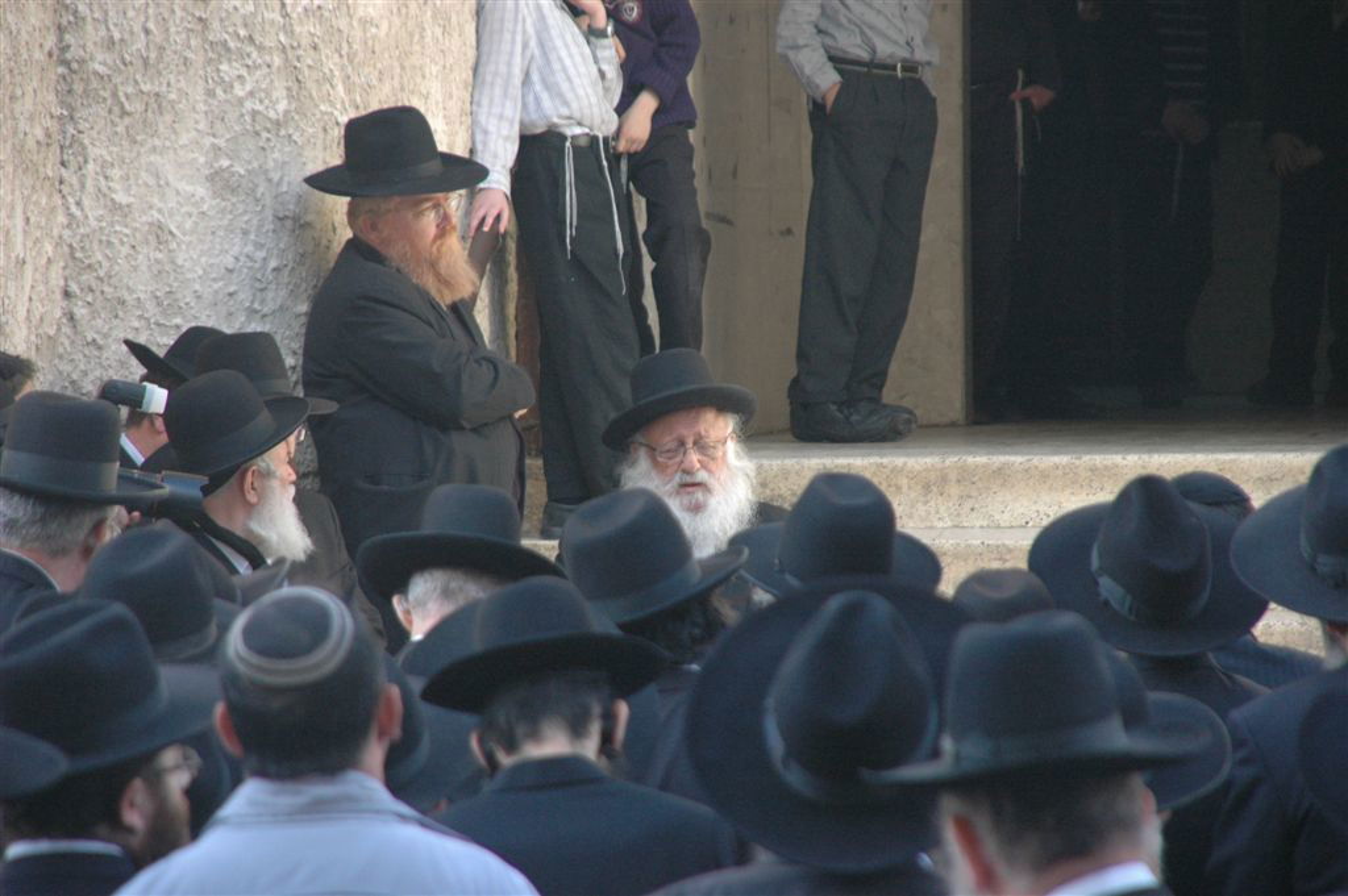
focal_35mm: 262
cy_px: 448
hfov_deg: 7.9
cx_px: 674
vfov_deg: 5.2
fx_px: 9821
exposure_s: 1/200
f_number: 6
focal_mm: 175
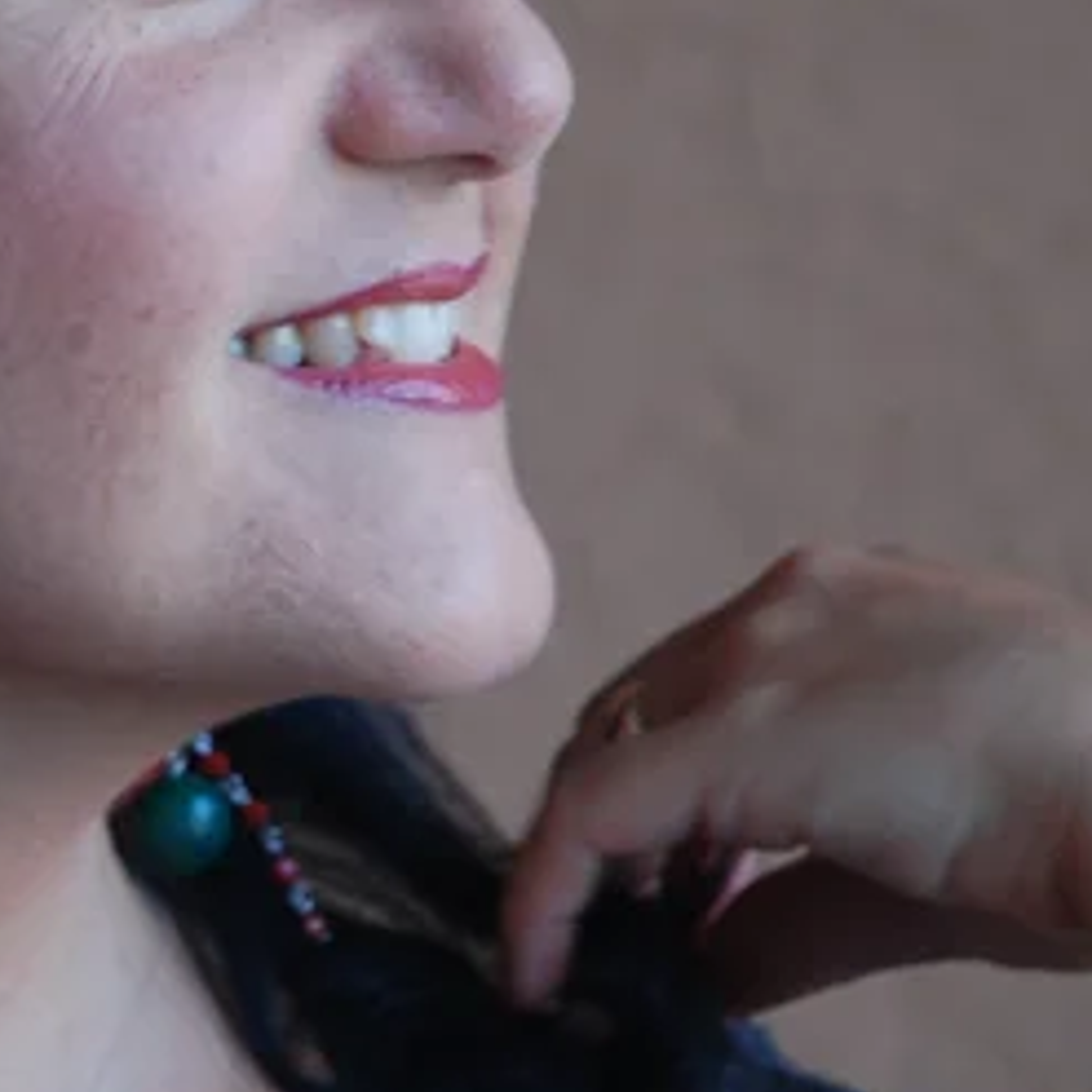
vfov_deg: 4.2
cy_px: 420
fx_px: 14920
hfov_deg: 4.2
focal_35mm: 418
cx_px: 71
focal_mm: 135
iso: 200
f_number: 5.6
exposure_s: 1/25
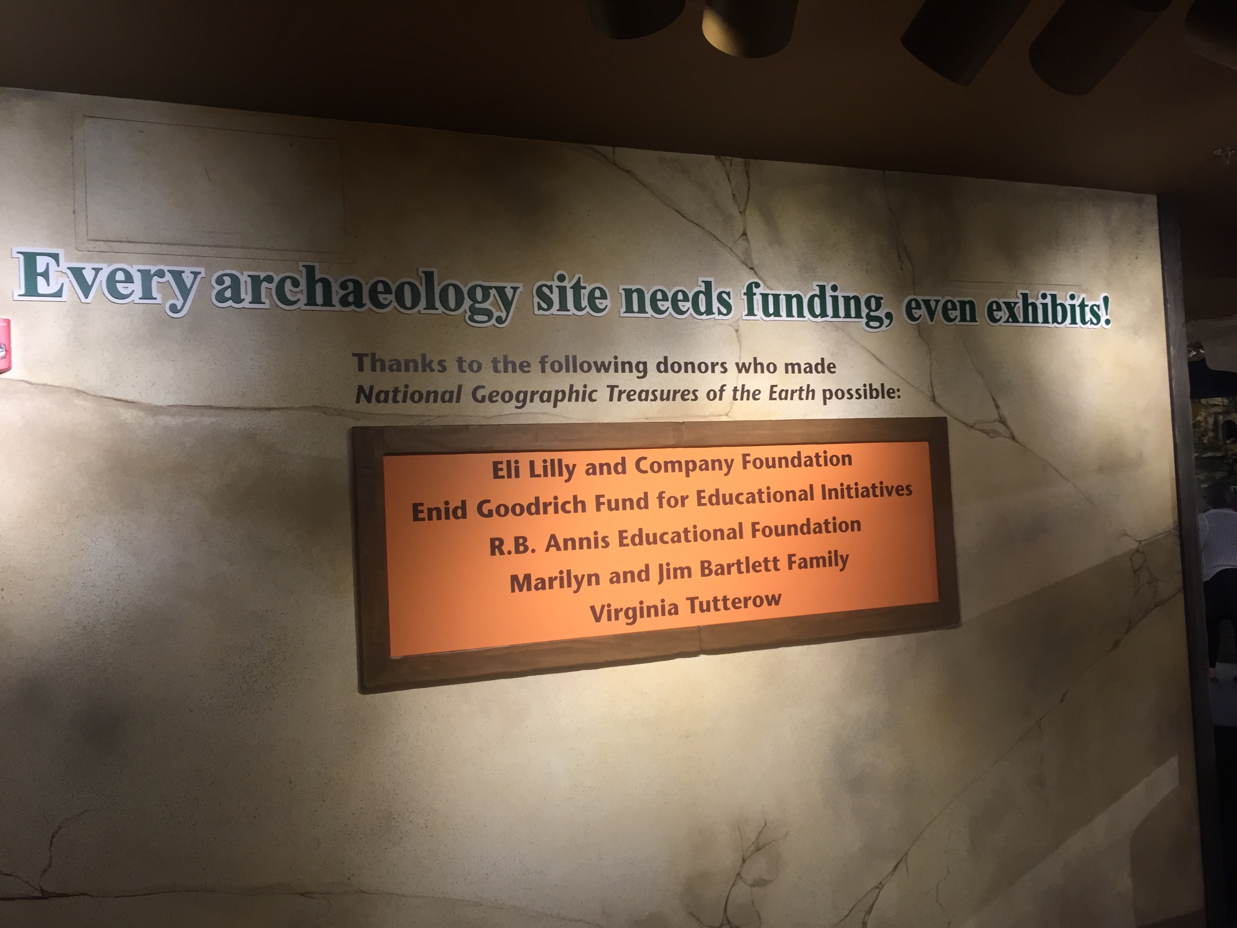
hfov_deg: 61.7
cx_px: 618
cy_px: 464
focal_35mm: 29
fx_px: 1036
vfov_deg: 48.2
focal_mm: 4.15
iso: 64
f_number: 2.2
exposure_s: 1/30
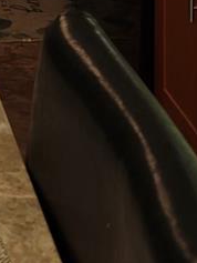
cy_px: -336
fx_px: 1130
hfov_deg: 9.5
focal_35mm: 149
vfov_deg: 11.3
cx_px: -152
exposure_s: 1/120
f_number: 1.6
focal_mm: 6.06
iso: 100
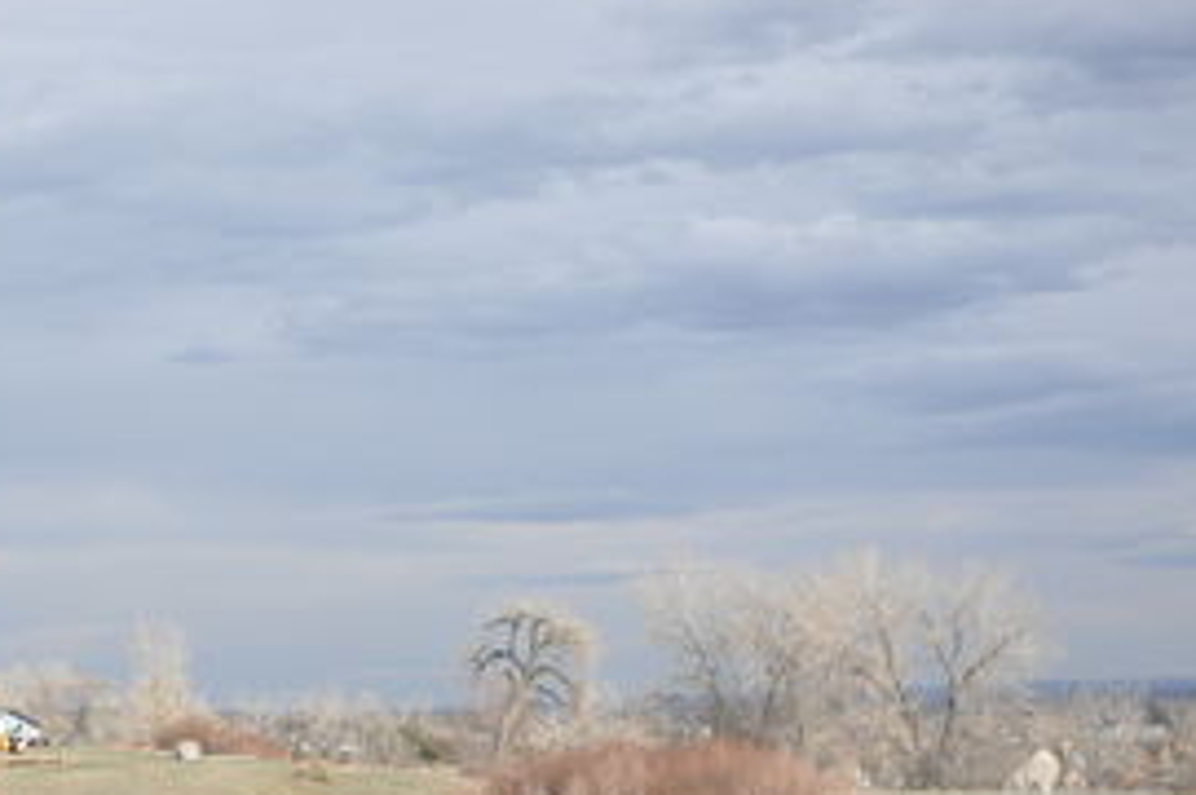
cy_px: 495
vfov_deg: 14.3
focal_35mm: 95
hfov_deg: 21.2
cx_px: 227
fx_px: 3152
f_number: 7.1
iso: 1600
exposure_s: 1/4000
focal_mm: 38
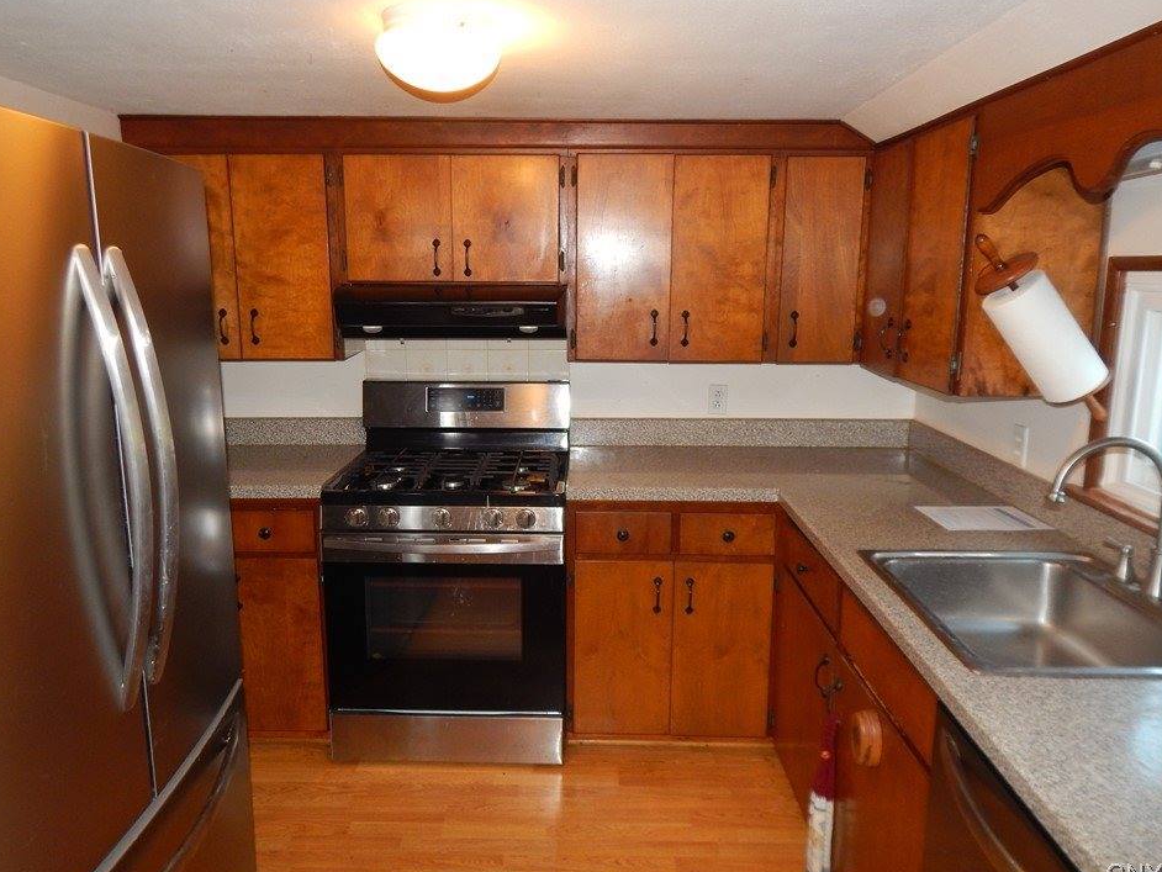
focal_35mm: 25
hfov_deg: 69.4
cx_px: 561
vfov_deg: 54.9
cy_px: 428
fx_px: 839
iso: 200
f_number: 3
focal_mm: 4
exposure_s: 1/30
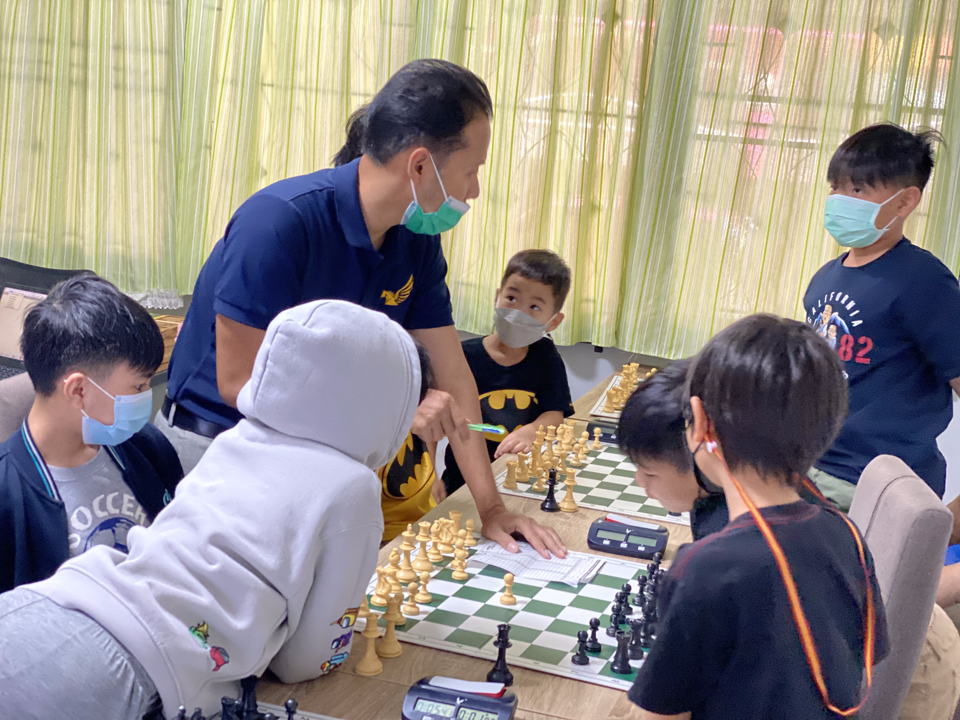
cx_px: 480
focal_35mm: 52
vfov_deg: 28.0
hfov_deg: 36.8
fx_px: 1442
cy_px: 360
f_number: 2
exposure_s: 1/33
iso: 250
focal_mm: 6
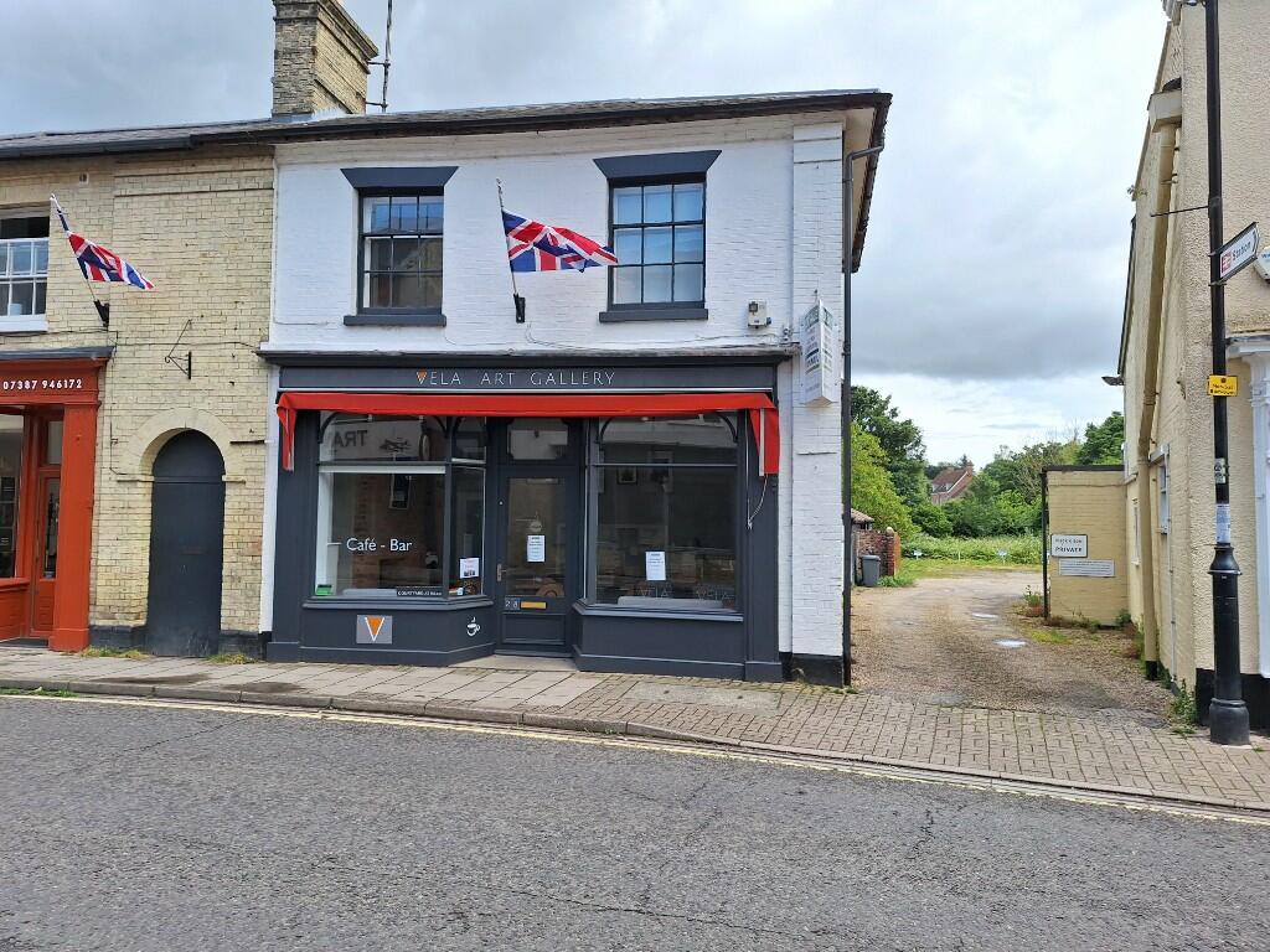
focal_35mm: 23
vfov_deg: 58.9
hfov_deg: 73.9
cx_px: 635
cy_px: 476
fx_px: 844
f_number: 1.8
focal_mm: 5.54
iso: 40
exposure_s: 1/1792
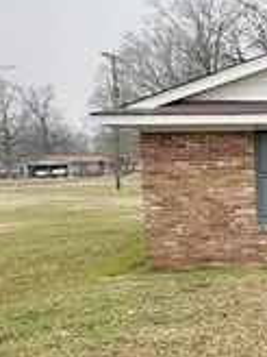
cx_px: 419
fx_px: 586
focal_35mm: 57
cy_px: 217
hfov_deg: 21.0
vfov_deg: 33.7
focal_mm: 2.22
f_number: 2.2
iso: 50
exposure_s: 1/644
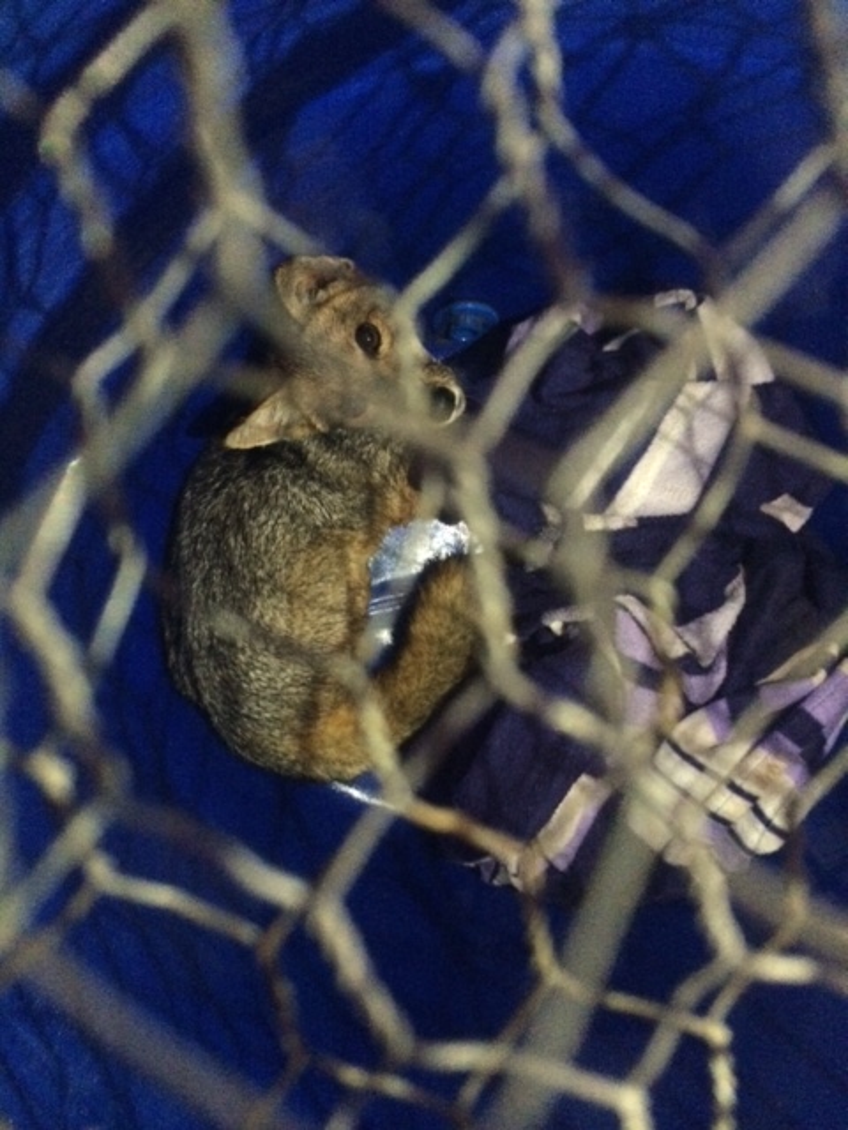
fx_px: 980
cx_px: 424
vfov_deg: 60.0
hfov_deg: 46.8
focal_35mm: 30
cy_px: 565
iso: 640
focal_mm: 4.12
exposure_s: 1/15
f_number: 2.2
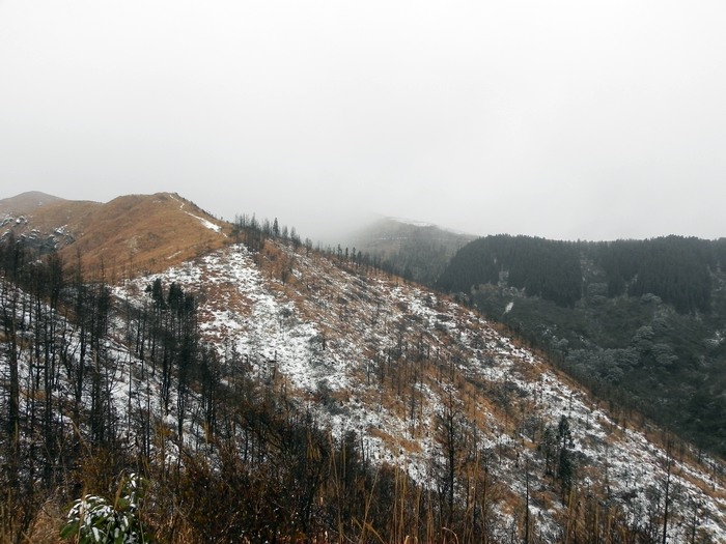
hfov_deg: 67.3
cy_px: 272
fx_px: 545
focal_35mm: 26
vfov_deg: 53.1
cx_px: 363
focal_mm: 4.6
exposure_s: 1/181
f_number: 5.6
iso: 160
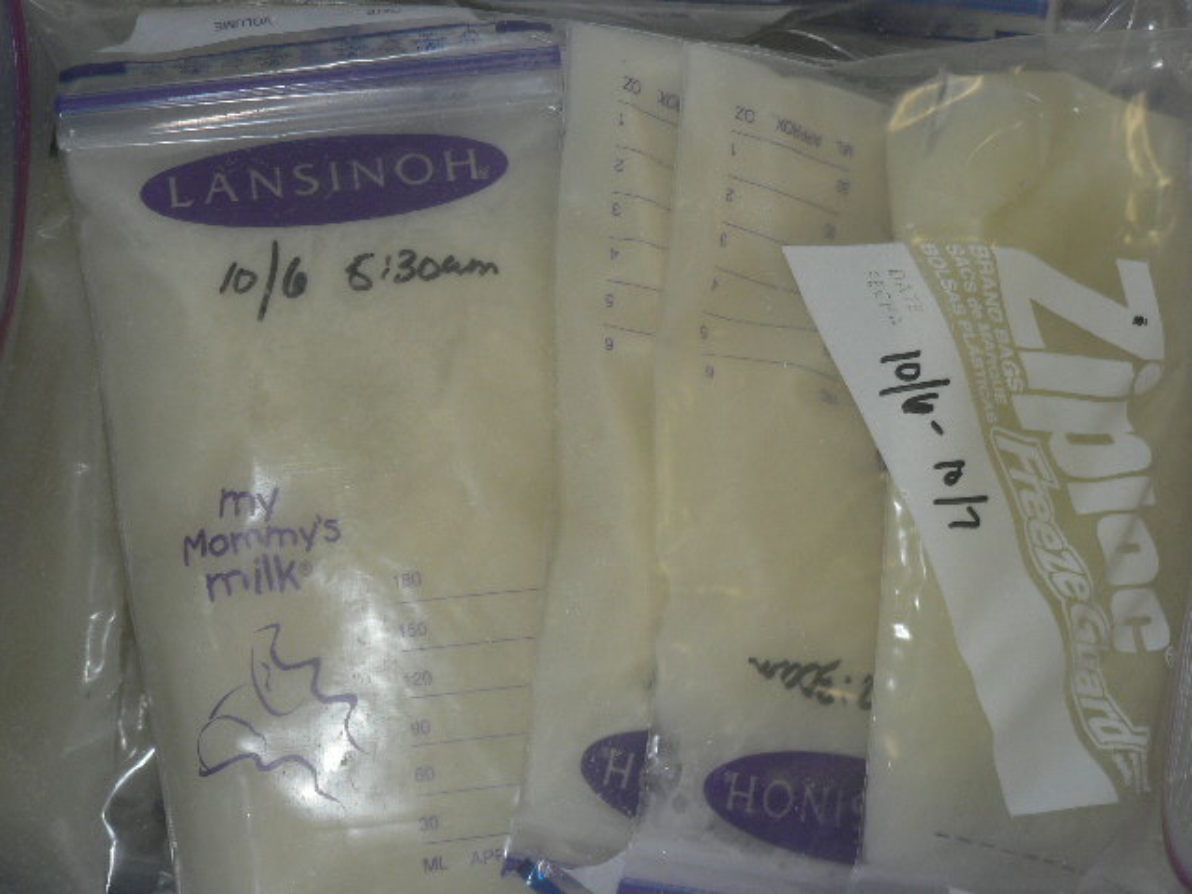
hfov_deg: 18.0
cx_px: 596
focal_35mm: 109
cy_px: 447
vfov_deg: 13.6
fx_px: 3753
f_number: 3.2
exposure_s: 1/60
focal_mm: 18.2
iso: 100
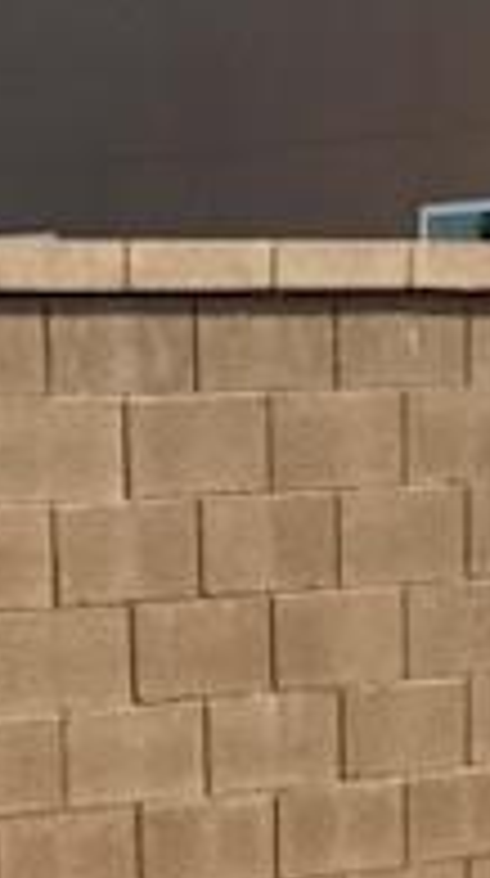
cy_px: 1977
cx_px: 252
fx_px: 3992
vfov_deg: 10.9
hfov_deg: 7.0
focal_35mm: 172
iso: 80
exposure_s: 1/3413
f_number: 1.78
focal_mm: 6.76
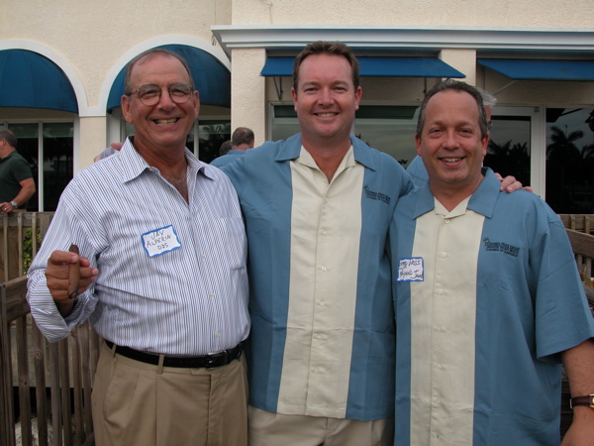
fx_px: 601
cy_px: 223
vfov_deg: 40.7
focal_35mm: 35
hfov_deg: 52.6
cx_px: 297
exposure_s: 1/177
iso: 100
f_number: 5
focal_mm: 8.9
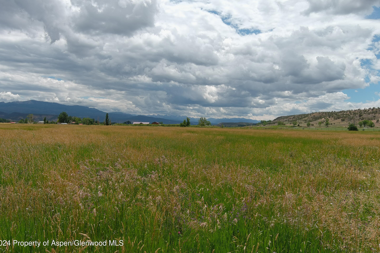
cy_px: 124
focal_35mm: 30
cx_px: 185
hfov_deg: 61.9
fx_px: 317
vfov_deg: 43.6
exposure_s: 1/2000
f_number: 2.8
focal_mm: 10.57
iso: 100
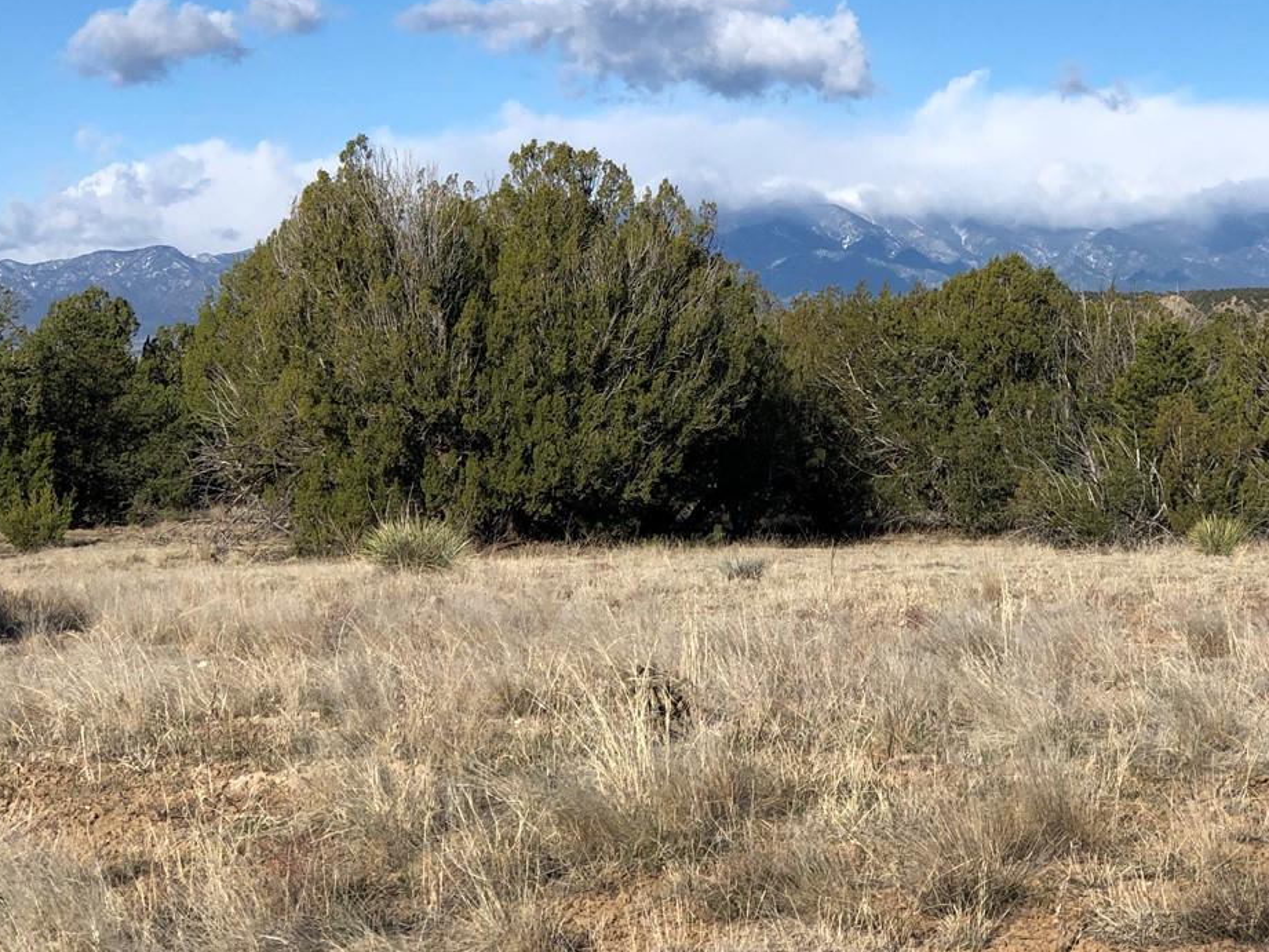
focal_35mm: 99
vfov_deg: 14.8
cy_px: 169
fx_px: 3630
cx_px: 784
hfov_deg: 19.8
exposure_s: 1/1200
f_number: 2.8
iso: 20
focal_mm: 6.6
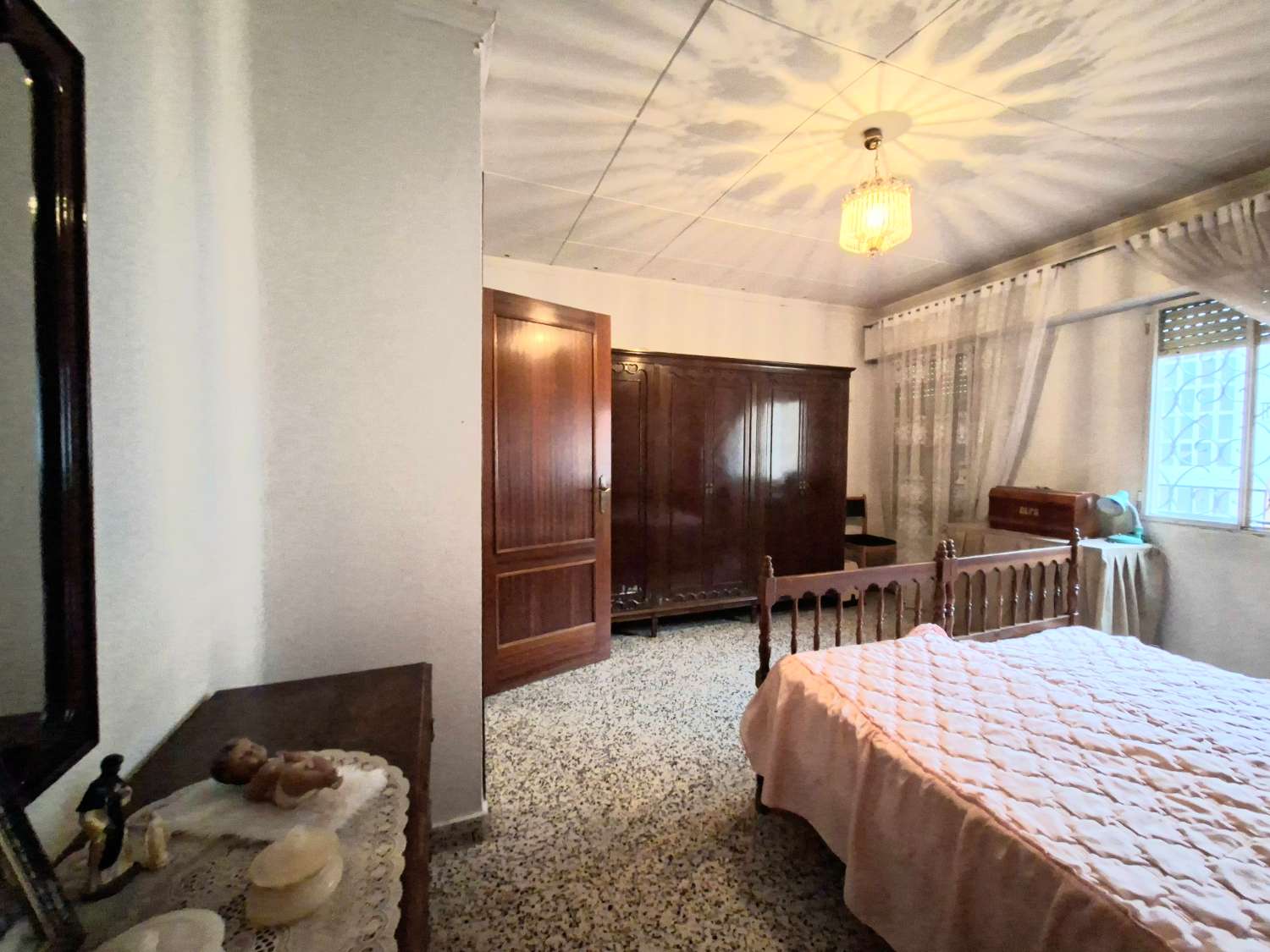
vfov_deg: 89.9
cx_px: 635
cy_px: 476
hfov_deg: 106.2
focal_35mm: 13
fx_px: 477
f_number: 2.2
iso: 800
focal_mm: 1.74
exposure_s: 1/20
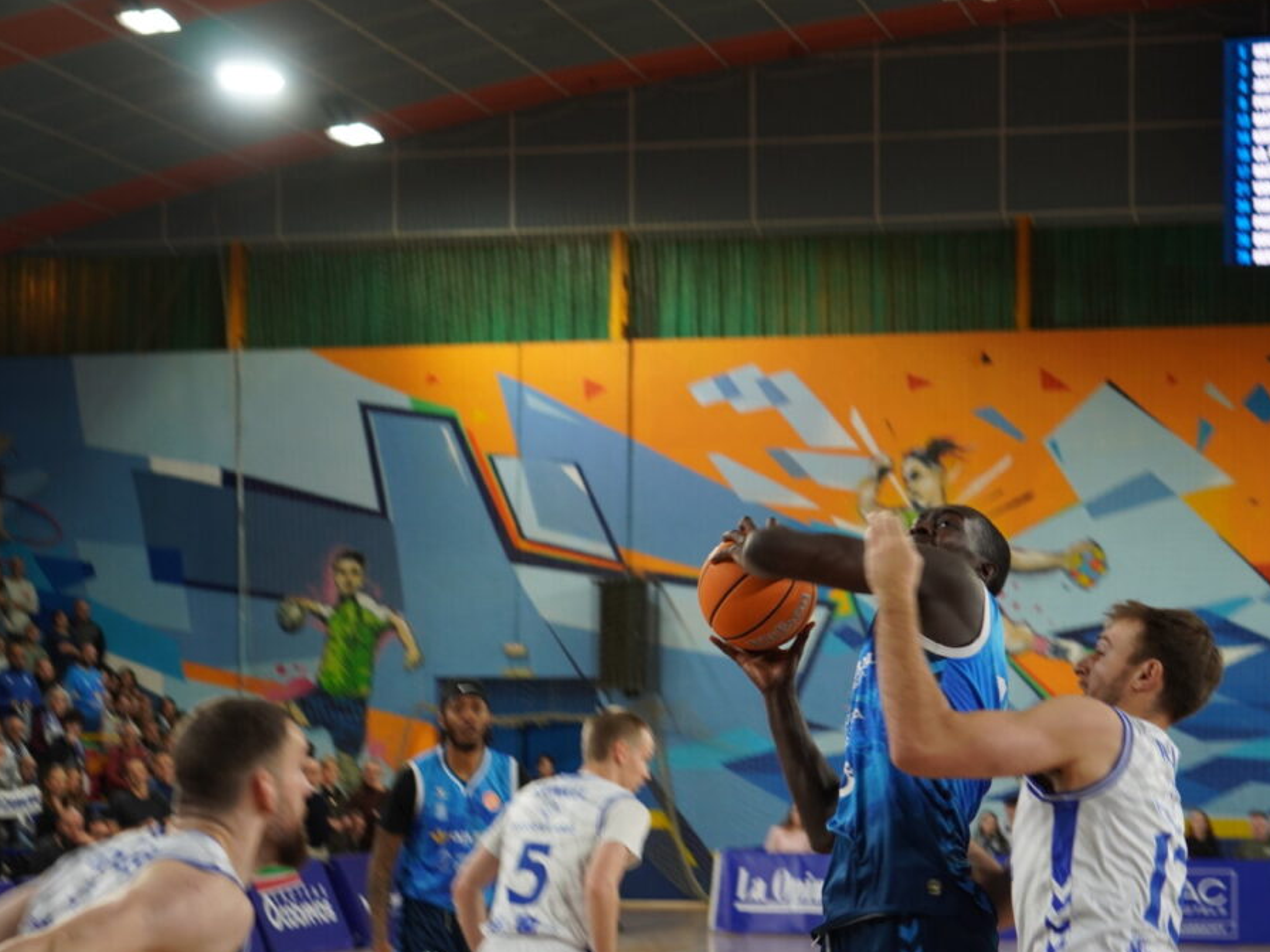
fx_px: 3322
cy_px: 480
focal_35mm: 91
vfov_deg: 16.3
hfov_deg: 21.6
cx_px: 697
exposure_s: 1/160
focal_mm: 55
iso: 500
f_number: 4.5
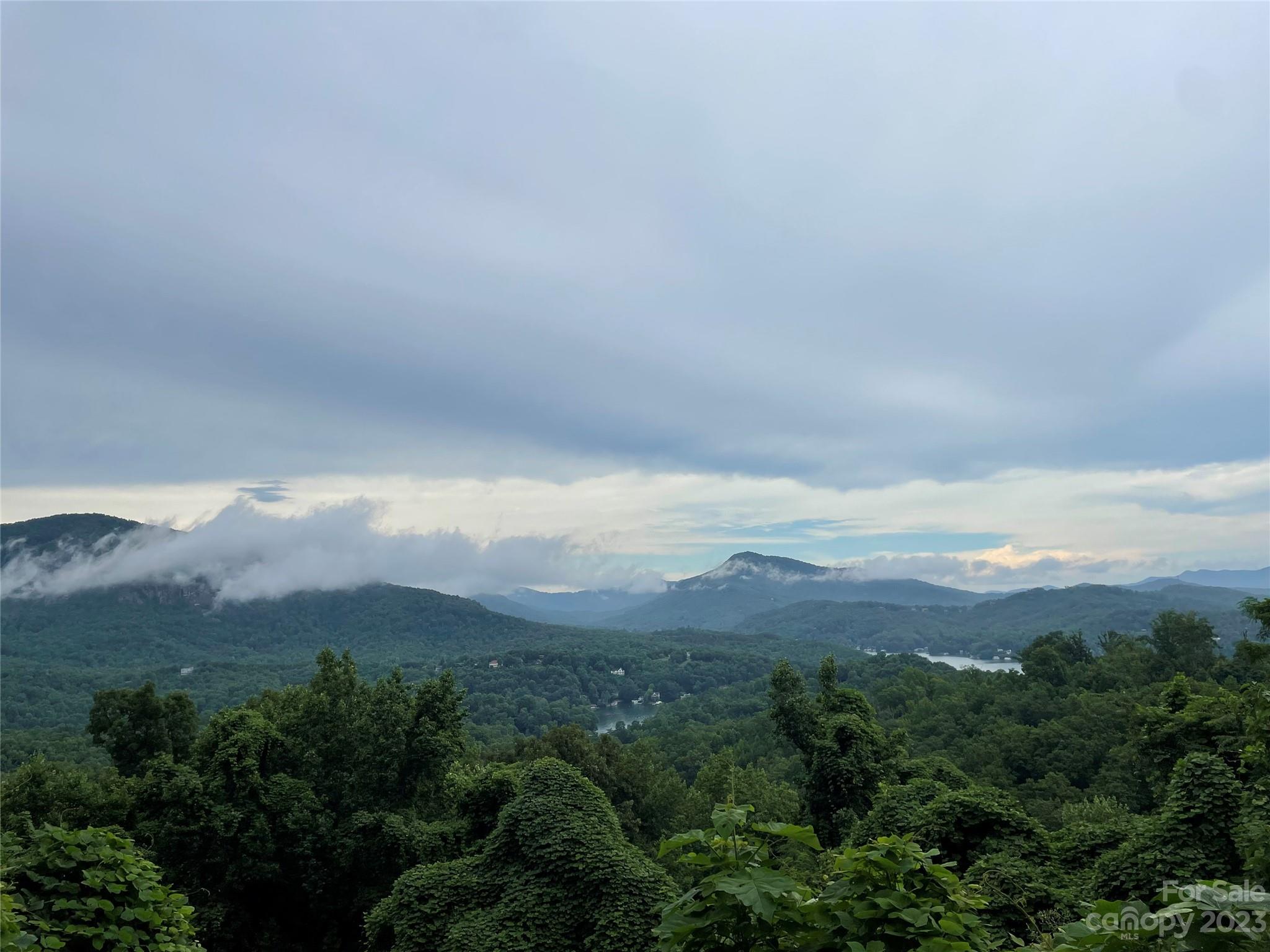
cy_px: 476
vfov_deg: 53.1
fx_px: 954
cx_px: 635
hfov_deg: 67.3
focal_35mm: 26
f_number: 1.6
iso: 32
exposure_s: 1/3509
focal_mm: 4.2
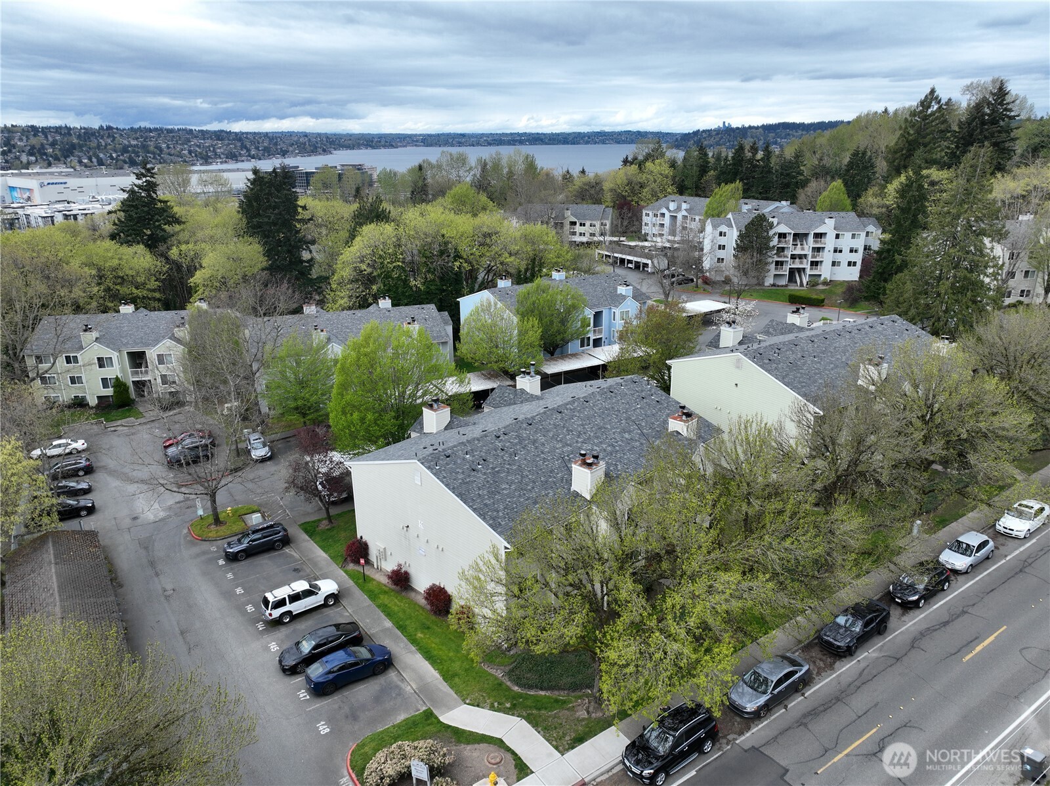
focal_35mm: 24
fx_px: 728
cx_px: 525
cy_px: 393
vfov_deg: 56.8
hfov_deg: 71.6
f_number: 2.8
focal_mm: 12.29
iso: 120
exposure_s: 1/1000
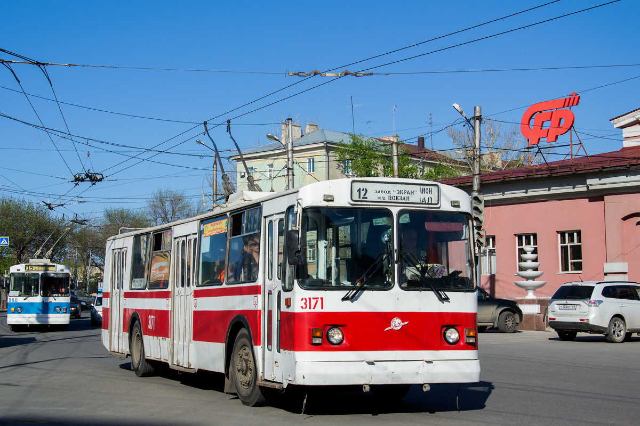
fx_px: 933
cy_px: 213
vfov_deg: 25.8
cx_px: 320
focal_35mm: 52
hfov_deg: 37.9
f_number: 8
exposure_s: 1/1250
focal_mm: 35
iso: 400
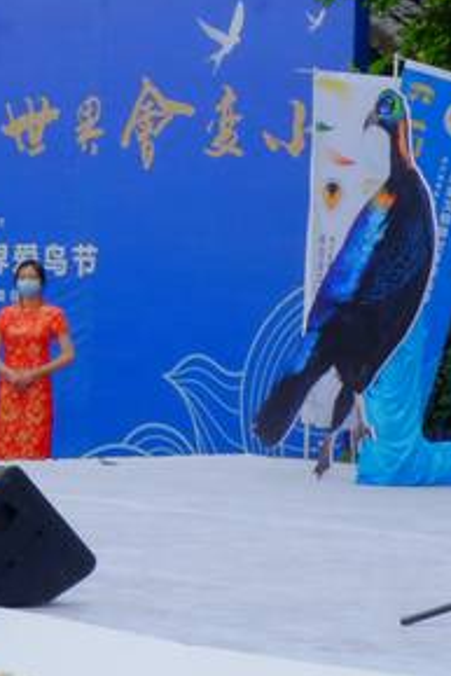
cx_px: 566
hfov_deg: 7.7
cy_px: 69
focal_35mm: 177
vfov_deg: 11.5
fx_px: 3322
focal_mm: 42.5
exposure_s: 1/500
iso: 3200
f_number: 22
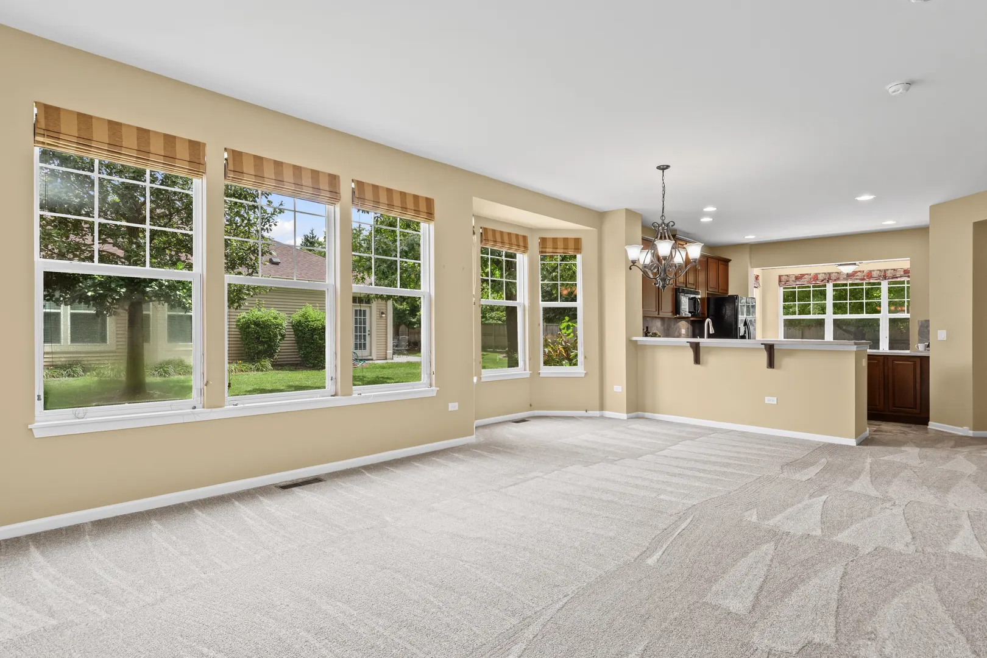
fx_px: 493
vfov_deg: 67.4
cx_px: 494
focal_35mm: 18
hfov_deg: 90.0
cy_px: 329
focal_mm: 12
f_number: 8
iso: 320
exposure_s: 1/15
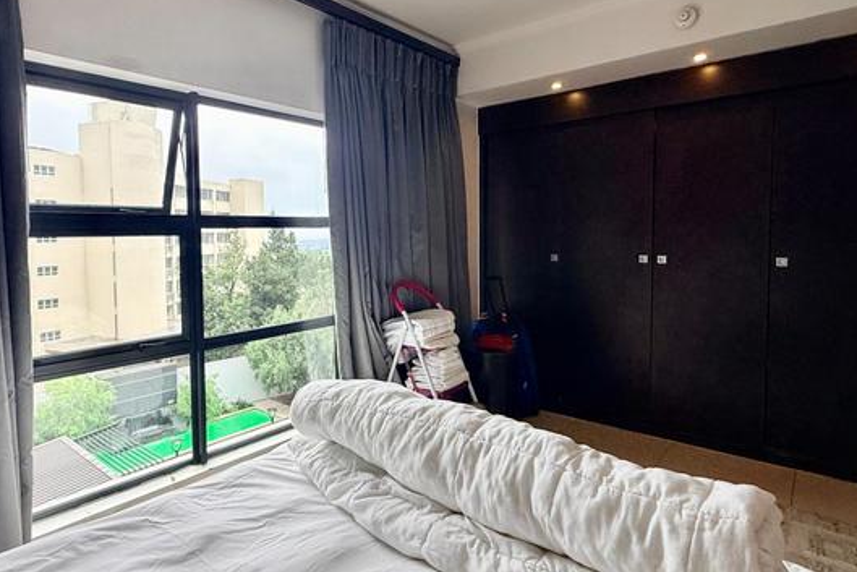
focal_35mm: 22
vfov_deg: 57.1
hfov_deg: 77.9
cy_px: 256
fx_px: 524
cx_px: 356
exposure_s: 1/251
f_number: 2.2
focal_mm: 2.22
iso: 64
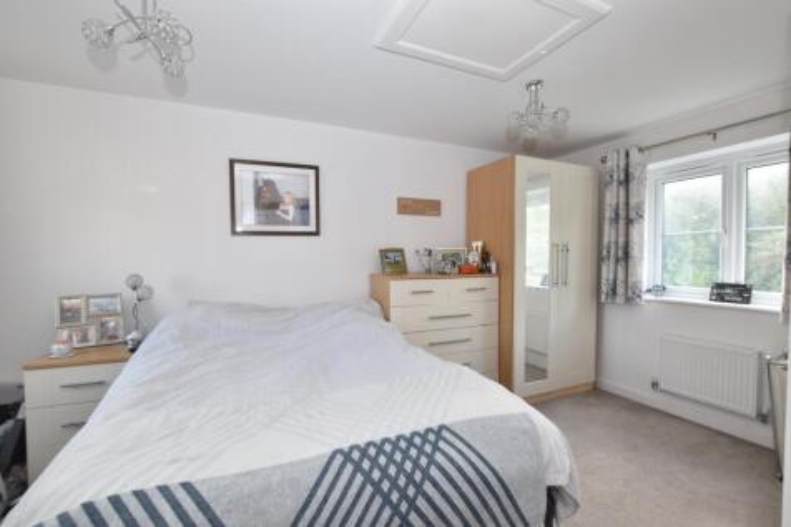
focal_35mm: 15
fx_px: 329
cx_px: 396
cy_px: 264
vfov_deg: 77.3
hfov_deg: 100.4
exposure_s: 1/8
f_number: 7.1
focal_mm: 10
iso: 100
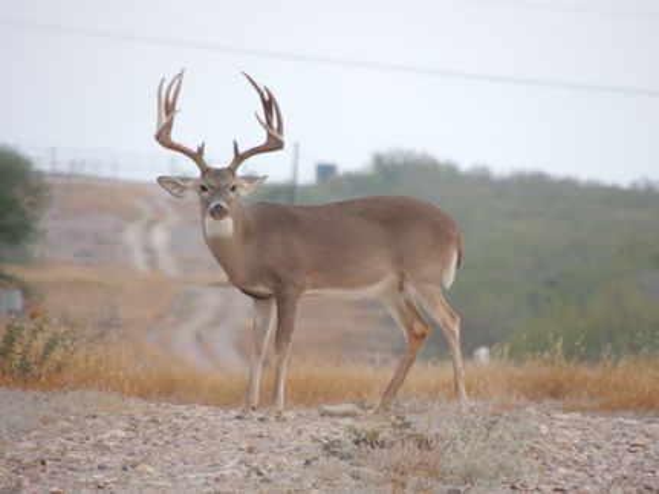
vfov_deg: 1.5
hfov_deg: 2.0
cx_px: 330
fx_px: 19032
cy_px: 247
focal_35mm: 1000
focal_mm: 180
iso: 800
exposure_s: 1/20
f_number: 5.9
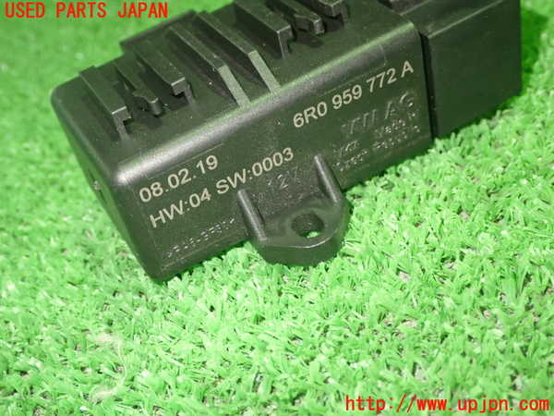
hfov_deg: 38.2
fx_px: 800
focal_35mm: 50
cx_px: 277
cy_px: 208
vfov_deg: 29.1
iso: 800
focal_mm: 9.01
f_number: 3.2
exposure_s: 1/25
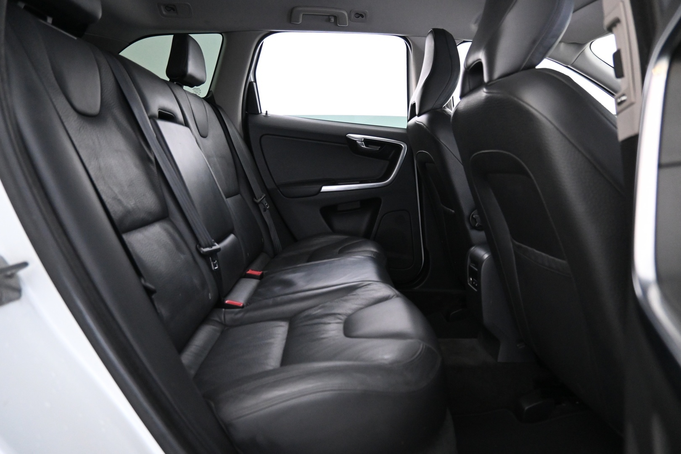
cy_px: 227
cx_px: 340
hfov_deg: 73.7
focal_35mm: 24
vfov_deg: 53.1
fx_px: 454
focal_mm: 16
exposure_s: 1/25
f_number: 3.5
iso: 3600
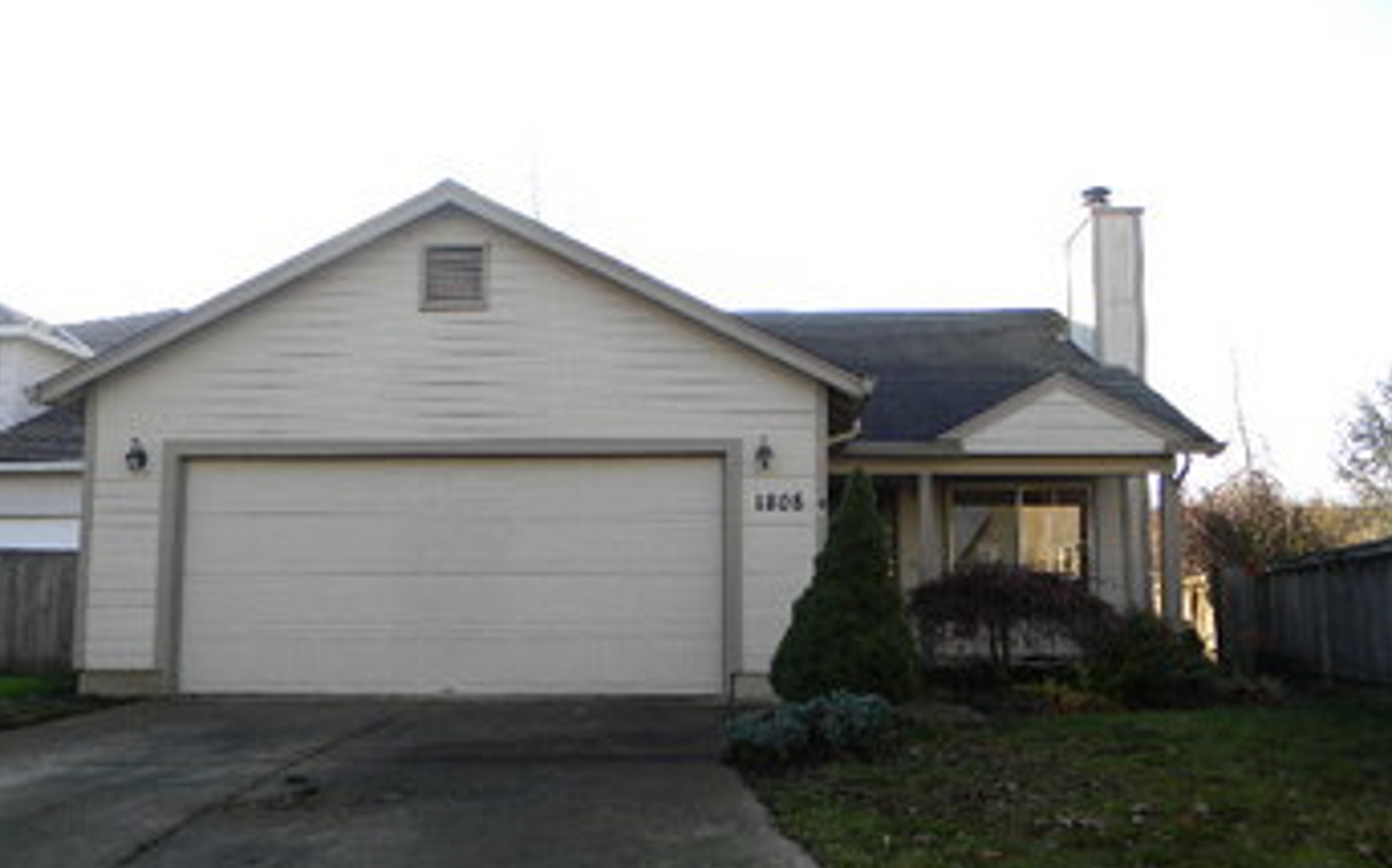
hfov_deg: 62.9
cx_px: 698
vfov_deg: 41.6
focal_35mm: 30
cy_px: 519
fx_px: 1138
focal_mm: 5
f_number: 3.5
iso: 80
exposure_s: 1/197
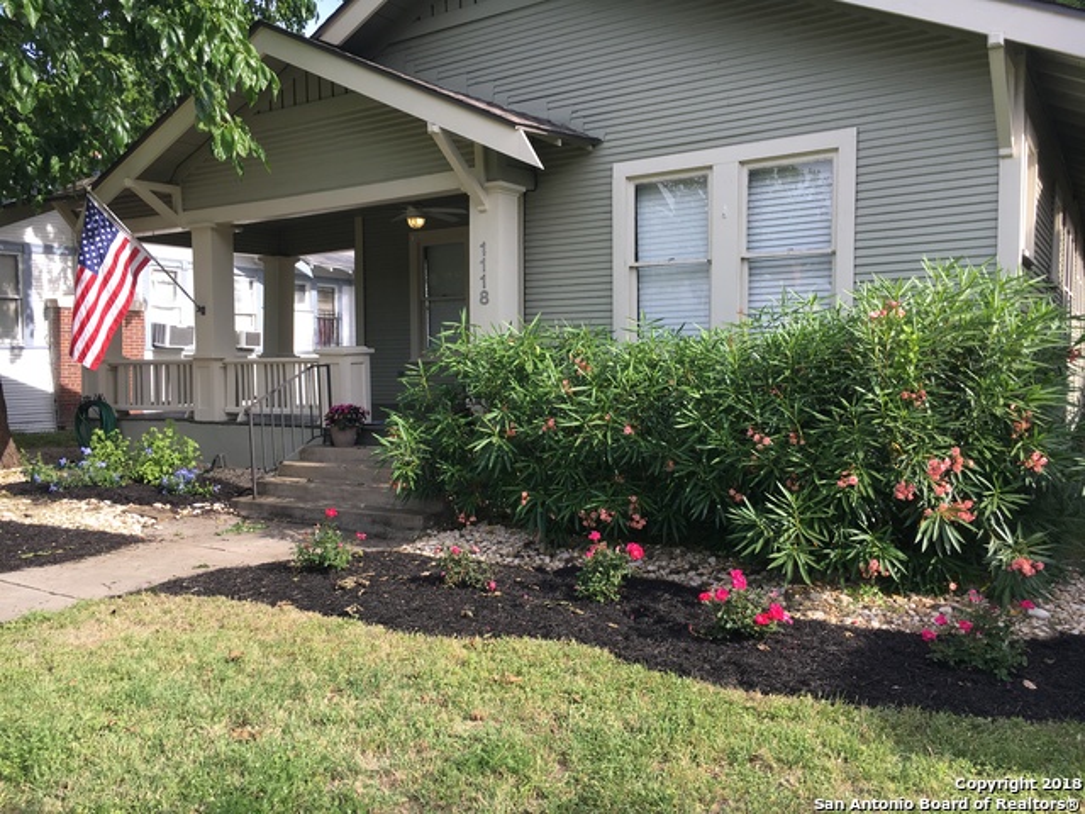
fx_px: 909
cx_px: 542
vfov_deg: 48.2
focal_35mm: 29
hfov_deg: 61.7
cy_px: 407
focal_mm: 4.15
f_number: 2.2
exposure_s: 1/475
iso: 25
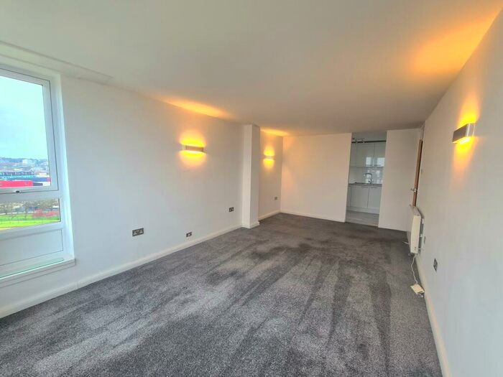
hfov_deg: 106.2
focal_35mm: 13
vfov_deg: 89.9
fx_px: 189
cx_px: 252
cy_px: 188
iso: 80
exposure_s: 1/100
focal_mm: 2.2
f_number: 2.2
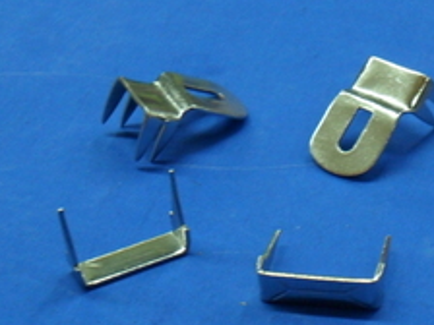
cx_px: 376
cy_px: 320
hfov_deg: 19.7
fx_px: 1229
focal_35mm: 98
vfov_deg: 14.9
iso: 200
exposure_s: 1/6
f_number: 4.5
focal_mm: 7.8
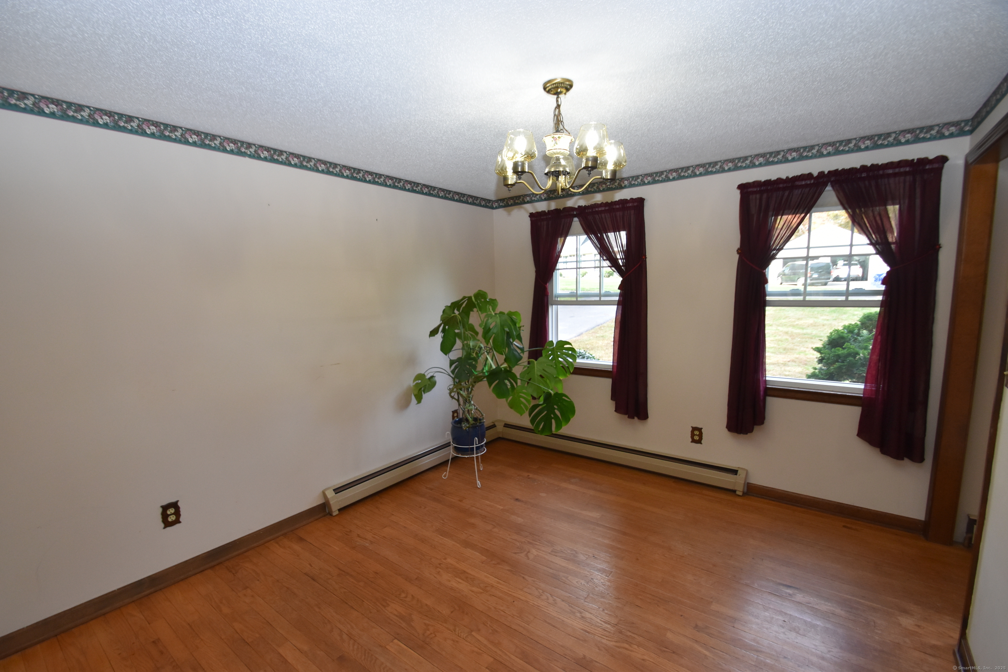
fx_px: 420
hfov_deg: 100.4
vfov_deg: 77.3
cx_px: 504
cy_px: 336
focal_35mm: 15
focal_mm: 10
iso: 800
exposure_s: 1/125
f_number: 5.6
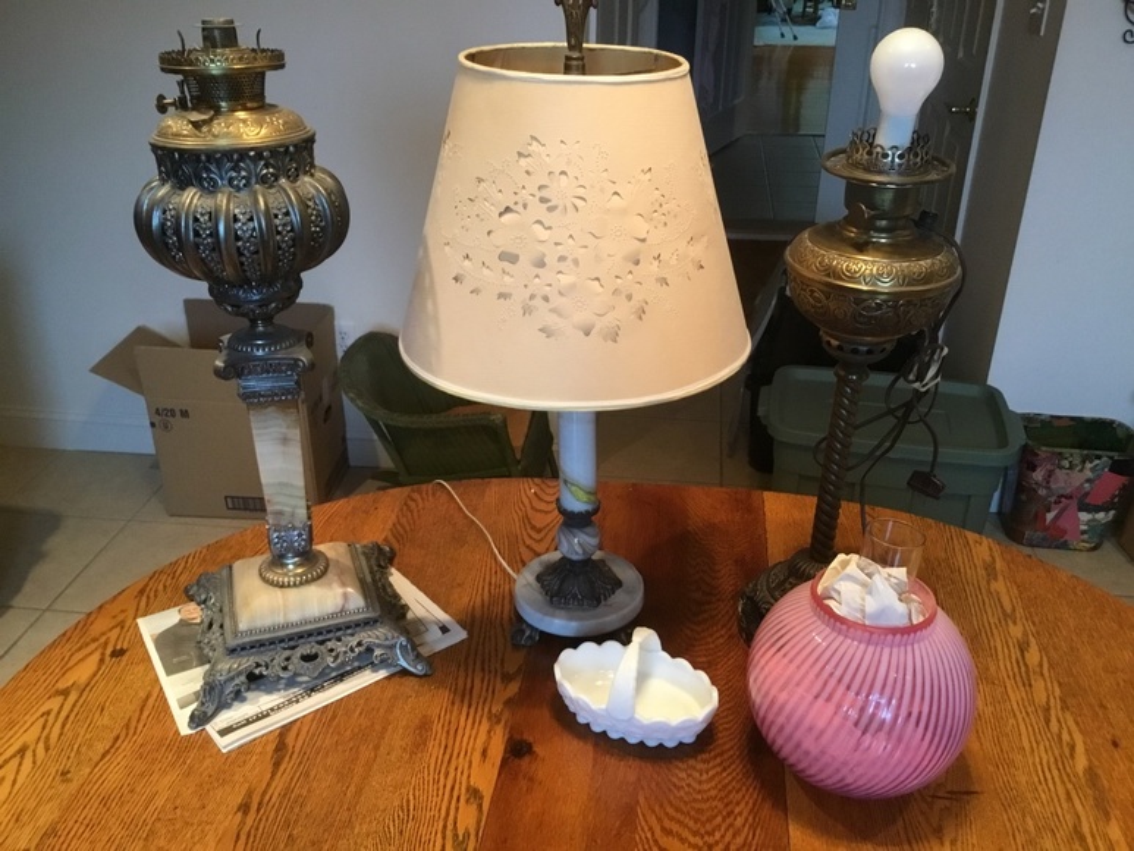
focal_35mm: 31
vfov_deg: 45.5
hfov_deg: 58.3
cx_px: 567
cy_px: 426
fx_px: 1016
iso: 160
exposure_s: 1/30
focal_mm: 3.3
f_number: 2.4
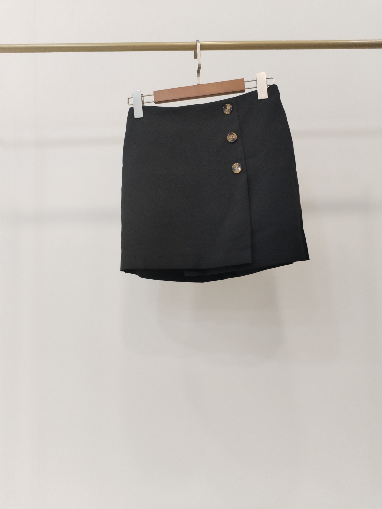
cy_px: 254
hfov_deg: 48.2
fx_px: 427
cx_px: 191
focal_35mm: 29
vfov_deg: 61.7
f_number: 1.8
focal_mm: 4.75
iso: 400
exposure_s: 1/60
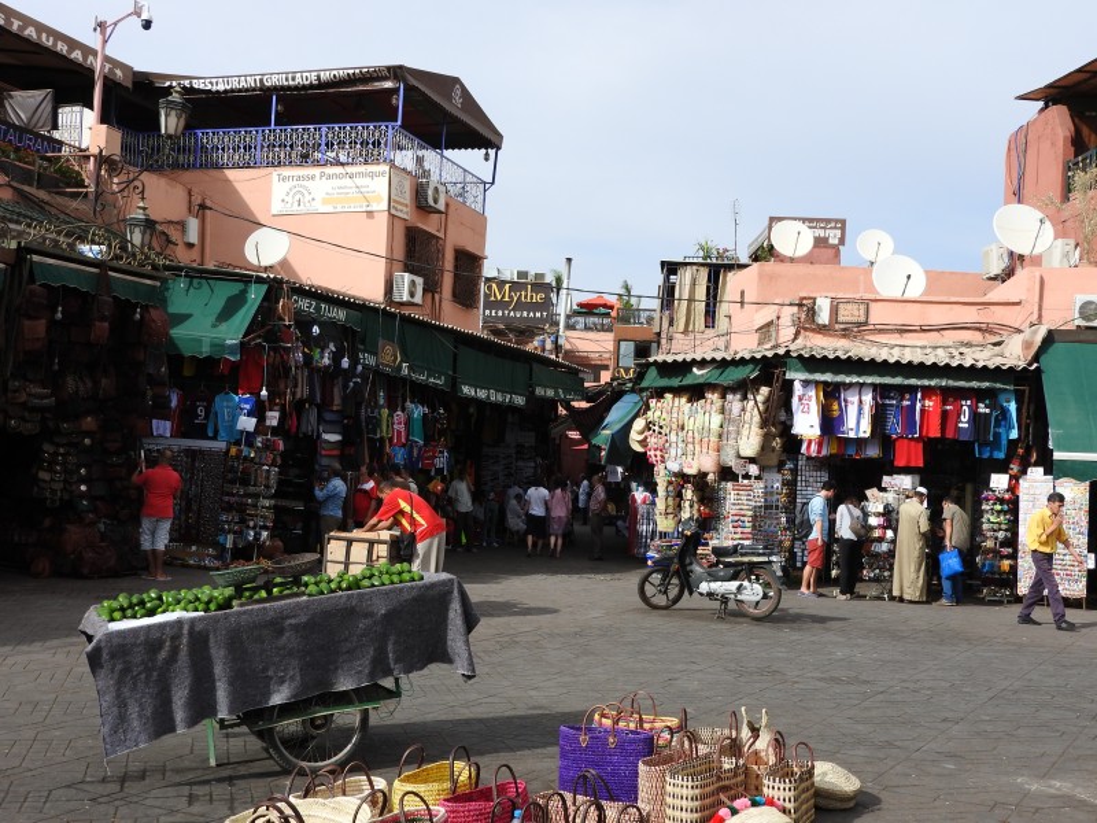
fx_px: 1268
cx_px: 548
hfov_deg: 46.8
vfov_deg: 36.0
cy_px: 412
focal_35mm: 40
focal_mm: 7.2
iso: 100
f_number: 3.8
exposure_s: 1/1000
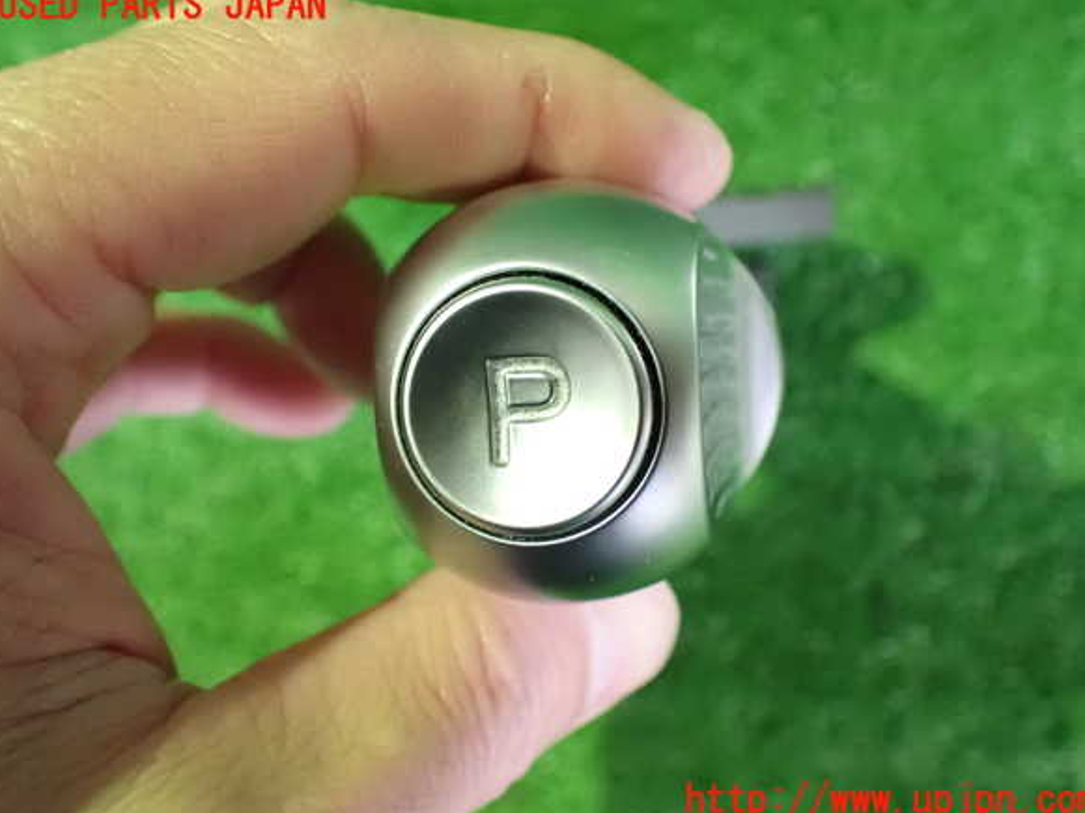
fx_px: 971
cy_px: 404
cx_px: 547
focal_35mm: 31
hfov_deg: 58.4
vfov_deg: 45.4
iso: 1600
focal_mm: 5.4
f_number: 2.3
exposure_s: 1/30
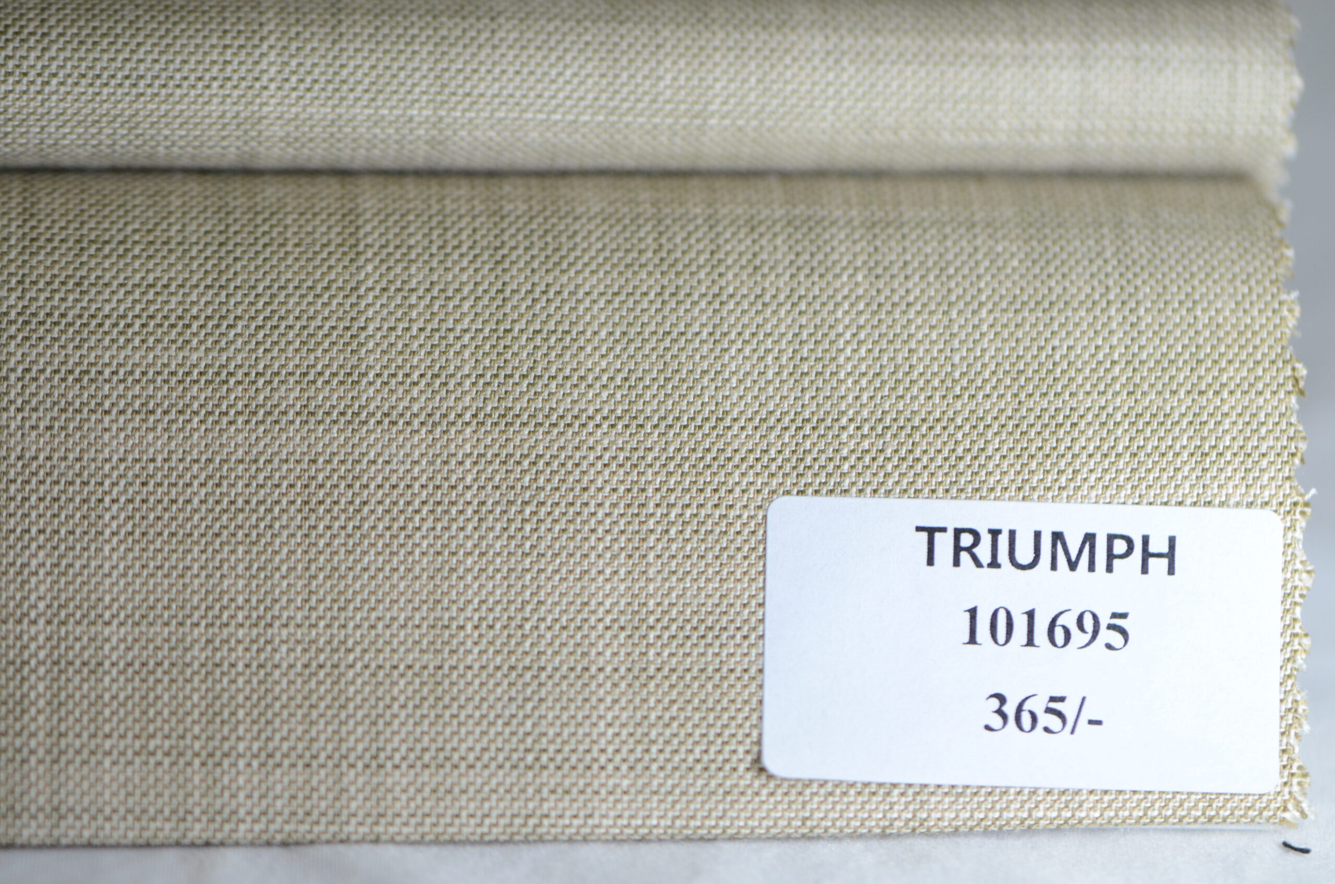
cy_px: 442
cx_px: 668
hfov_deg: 15.2
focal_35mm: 135
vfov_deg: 10.1
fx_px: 4996
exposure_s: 1/125
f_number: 3.5
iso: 800
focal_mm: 90
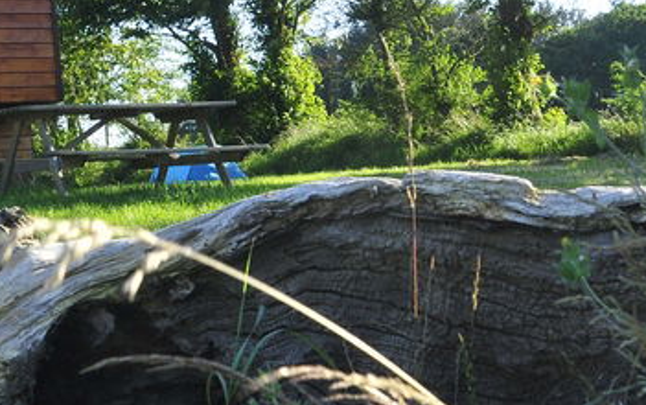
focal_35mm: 89
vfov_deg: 14.7
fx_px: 1568
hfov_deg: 22.6
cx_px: 46
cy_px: 136
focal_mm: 20
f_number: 9.5
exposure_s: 1/45
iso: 280
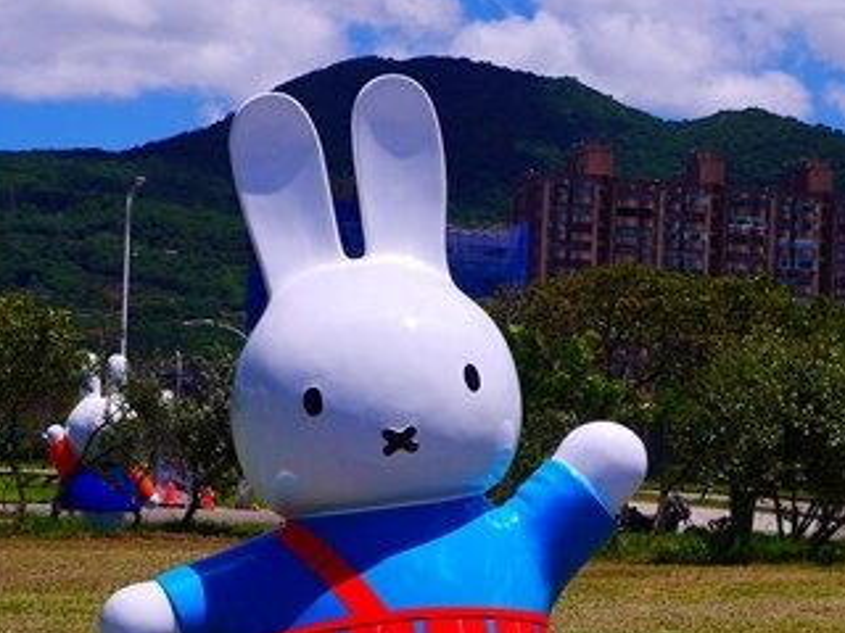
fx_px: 2343
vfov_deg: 15.4
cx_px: 441
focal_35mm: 96
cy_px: 371
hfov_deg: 20.4
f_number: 11
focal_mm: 24
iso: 160
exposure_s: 1/500
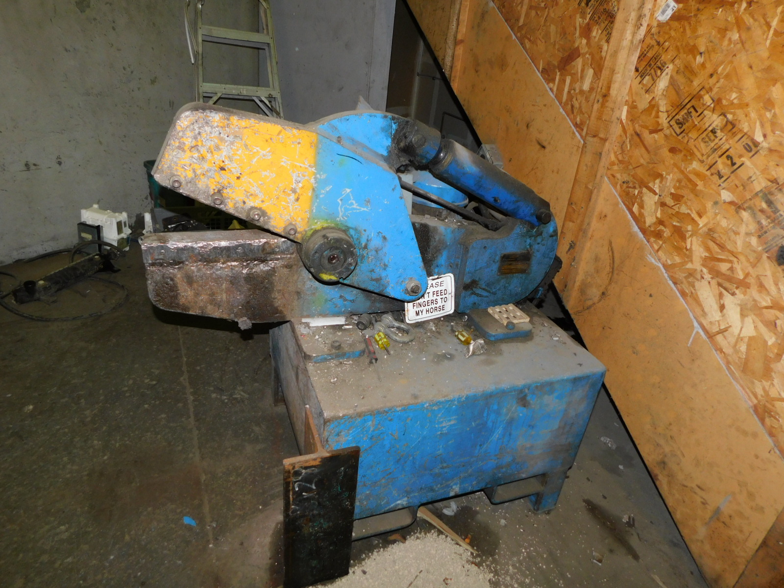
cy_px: 294
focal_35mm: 23
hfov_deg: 73.9
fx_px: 521
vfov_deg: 58.9
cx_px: 392
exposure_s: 1/30
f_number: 3
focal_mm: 4
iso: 200
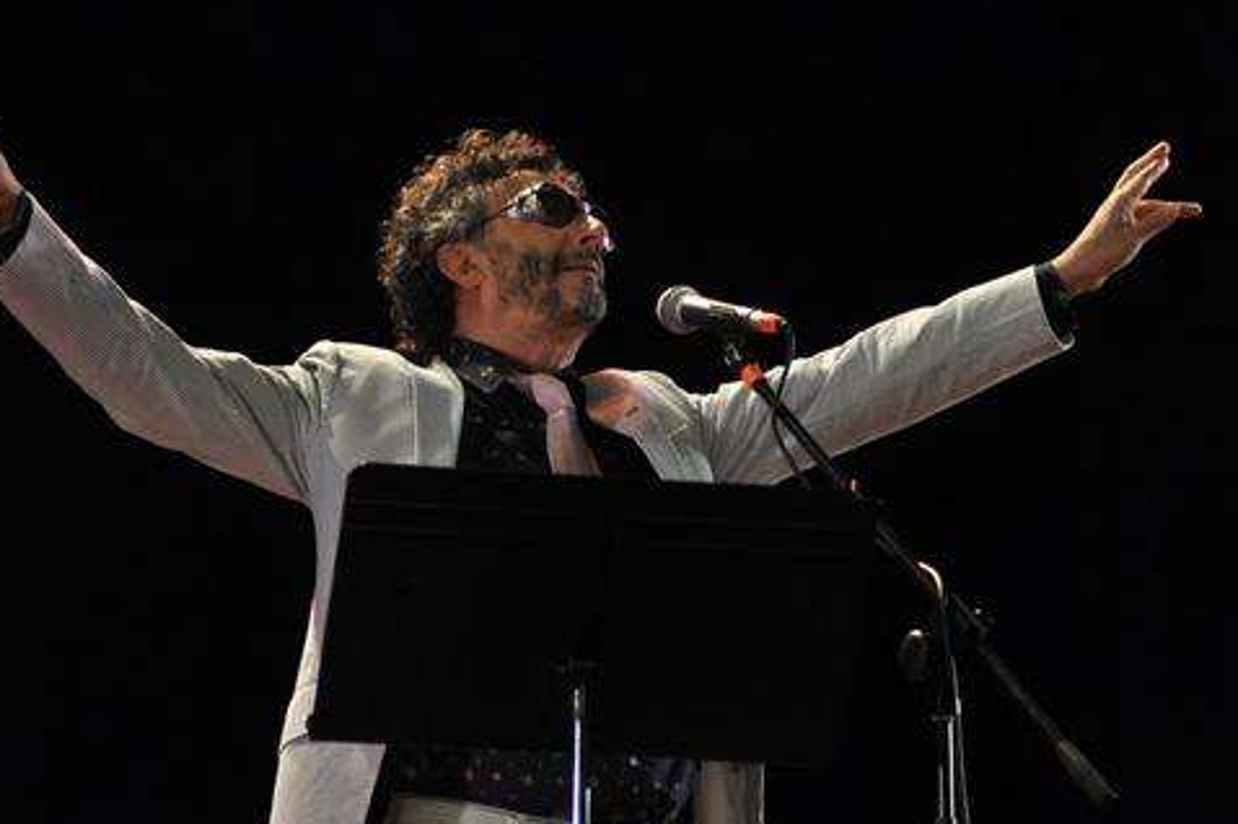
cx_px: 614
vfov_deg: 6.1
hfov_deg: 9.1
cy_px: 343
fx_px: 7766
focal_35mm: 226
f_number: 2.8
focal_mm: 120
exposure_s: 1/250
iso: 640
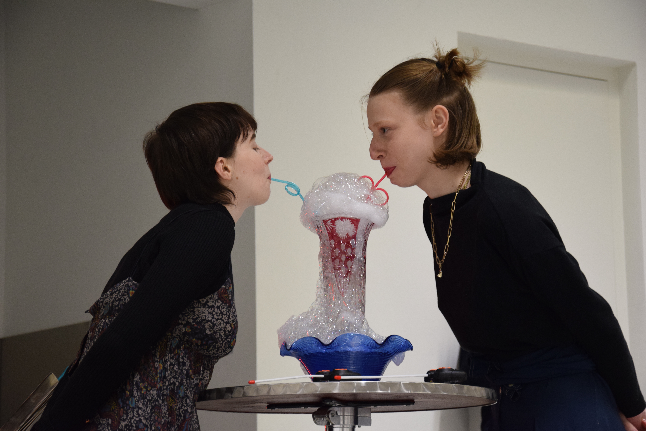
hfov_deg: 19.5
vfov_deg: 13.0
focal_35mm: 105
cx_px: 323
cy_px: 216
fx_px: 1884
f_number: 5.3
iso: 1000
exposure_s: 1/60
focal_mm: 70
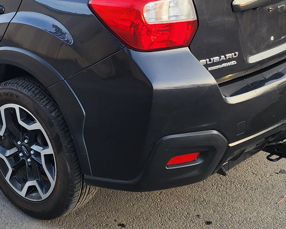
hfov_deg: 27.4
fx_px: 558
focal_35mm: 66
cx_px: 14
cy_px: 70
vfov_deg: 23.0
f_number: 1.8
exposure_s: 1/180
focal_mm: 6.4
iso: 64
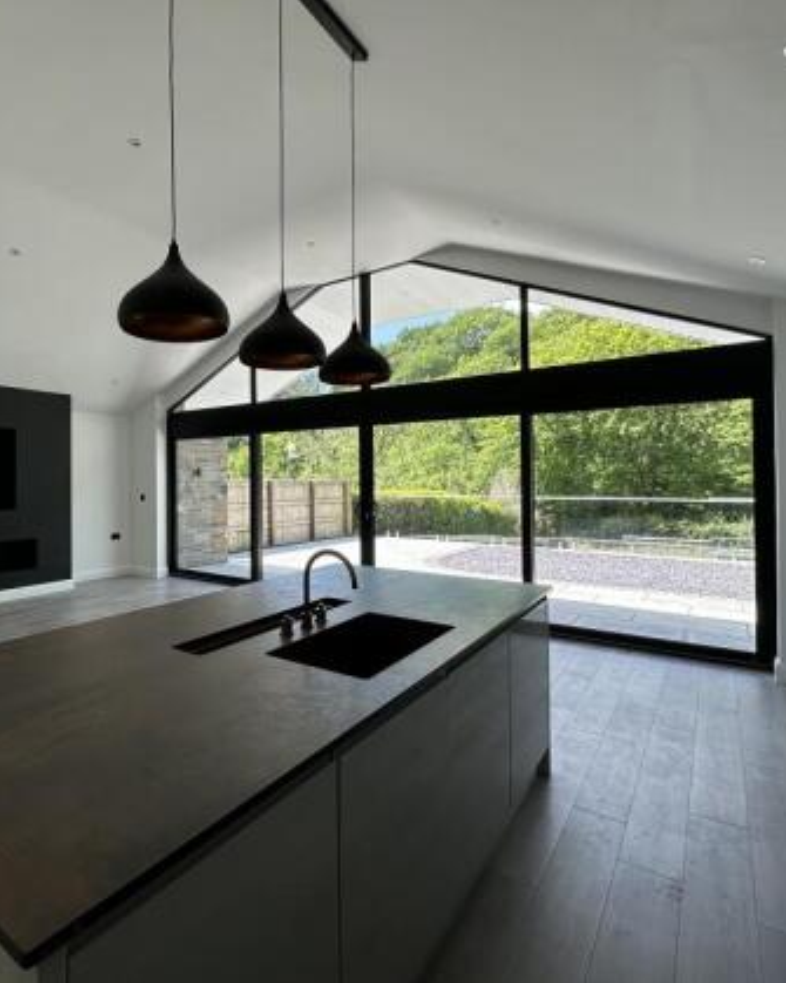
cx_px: 285
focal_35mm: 19
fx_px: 553
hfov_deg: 69.5
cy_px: 473
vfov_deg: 83.3
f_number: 2.2
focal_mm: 2.22
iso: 40
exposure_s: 1/287
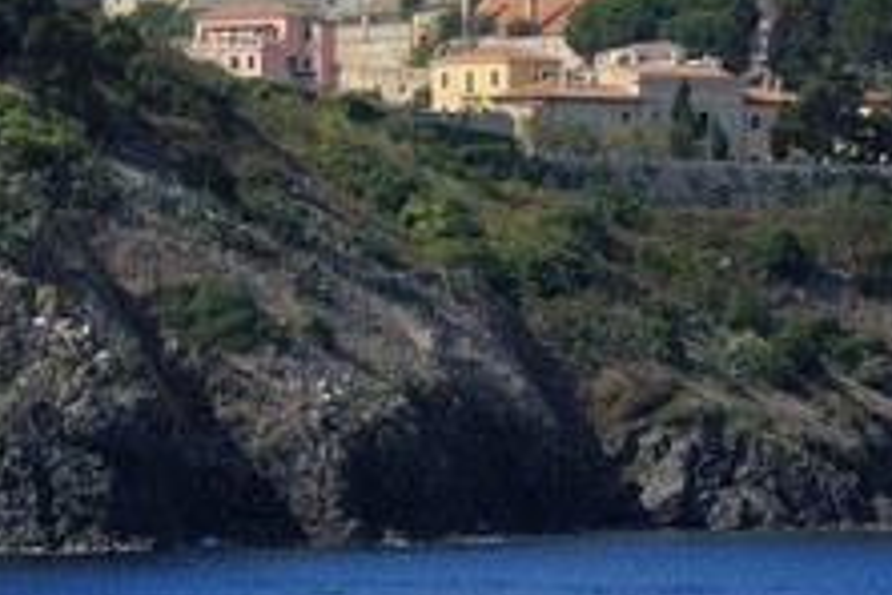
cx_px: 422
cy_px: 64
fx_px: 7259
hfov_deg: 7.0
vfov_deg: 4.7
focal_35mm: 293
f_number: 9
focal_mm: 155
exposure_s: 1/320
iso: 200
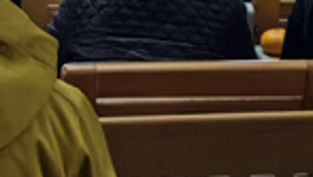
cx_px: 47
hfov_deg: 10.1
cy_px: -246
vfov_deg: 5.5
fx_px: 1769
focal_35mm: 213
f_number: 4
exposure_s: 1/50
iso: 160
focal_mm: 5.72
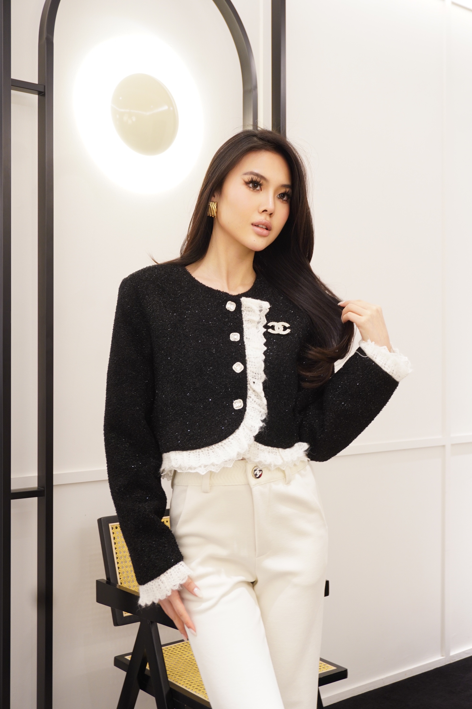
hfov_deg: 30.8
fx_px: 857
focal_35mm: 44
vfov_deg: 45.0
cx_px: 236
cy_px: 354
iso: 400
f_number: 5.6
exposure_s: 1/8
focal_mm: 29
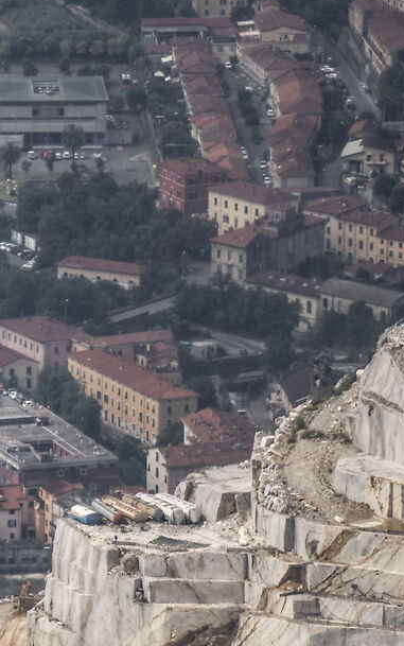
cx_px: -679
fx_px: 20667
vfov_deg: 1.8
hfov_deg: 1.1
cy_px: 298
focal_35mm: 1174
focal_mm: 195
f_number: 5.6
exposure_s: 1/320
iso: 100
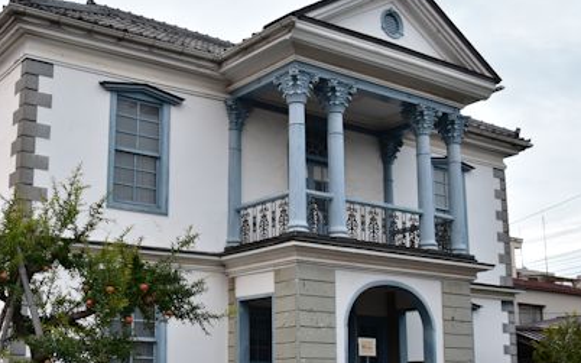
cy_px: 226
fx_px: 853
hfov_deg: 37.5
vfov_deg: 24.0
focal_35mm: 54
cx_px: 228
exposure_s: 1/60
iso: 800
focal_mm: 21
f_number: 4
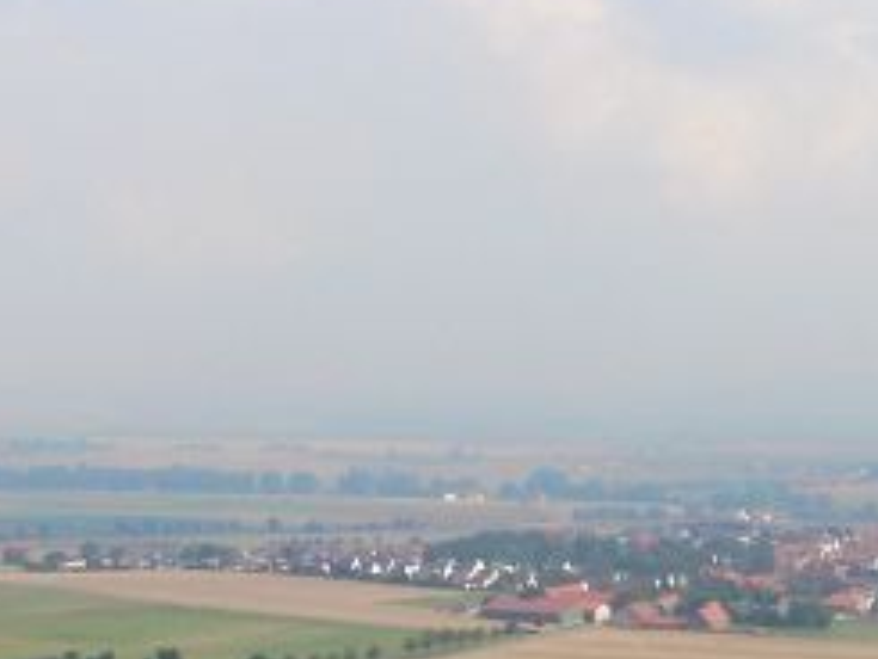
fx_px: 2817
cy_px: 566
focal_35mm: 111
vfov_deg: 13.3
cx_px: 659
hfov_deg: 17.6
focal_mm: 7.13
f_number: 4
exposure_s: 1/842
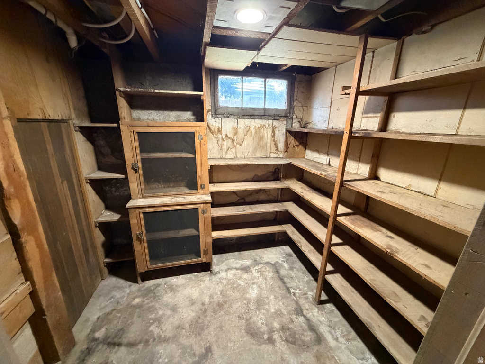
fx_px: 196
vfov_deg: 85.7
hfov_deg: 102.1
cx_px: 242
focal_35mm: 14
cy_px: 182
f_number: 2.2
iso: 1000
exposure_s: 1/60
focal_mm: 2.22
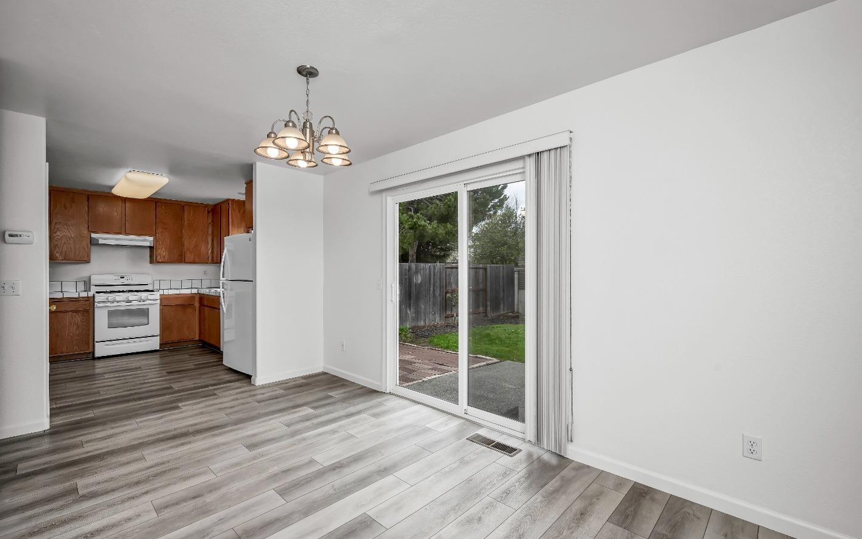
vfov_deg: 74.8
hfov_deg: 101.4
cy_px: 267
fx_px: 352
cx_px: 420
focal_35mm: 15
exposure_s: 1/100
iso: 250
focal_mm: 14
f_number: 9
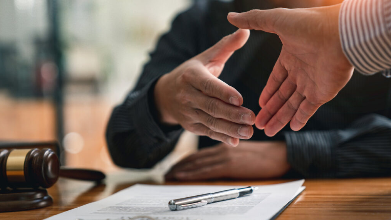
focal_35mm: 74
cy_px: 110
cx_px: 196
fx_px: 767
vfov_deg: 16.3
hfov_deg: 28.6
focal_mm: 70
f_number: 2.8
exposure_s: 1/160
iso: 200
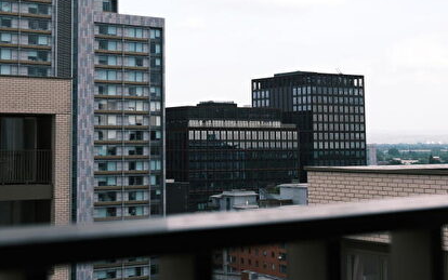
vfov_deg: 20.7
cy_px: 58
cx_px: 153
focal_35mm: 62
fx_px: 757
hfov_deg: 32.7
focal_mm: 24.2
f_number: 5
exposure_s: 1/210
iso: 125
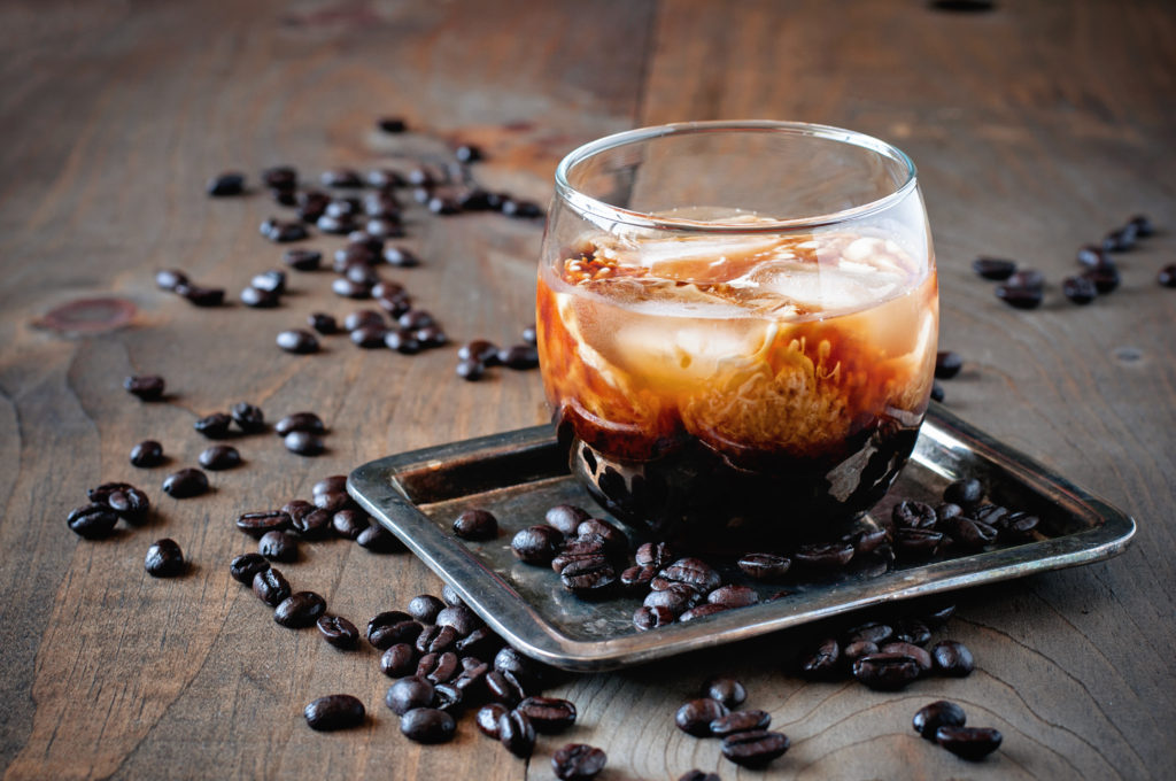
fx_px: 2447
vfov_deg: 18.1
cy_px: 390
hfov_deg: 27.0
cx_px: 588
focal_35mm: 75
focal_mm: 50
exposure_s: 1/6
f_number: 7.1
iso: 125
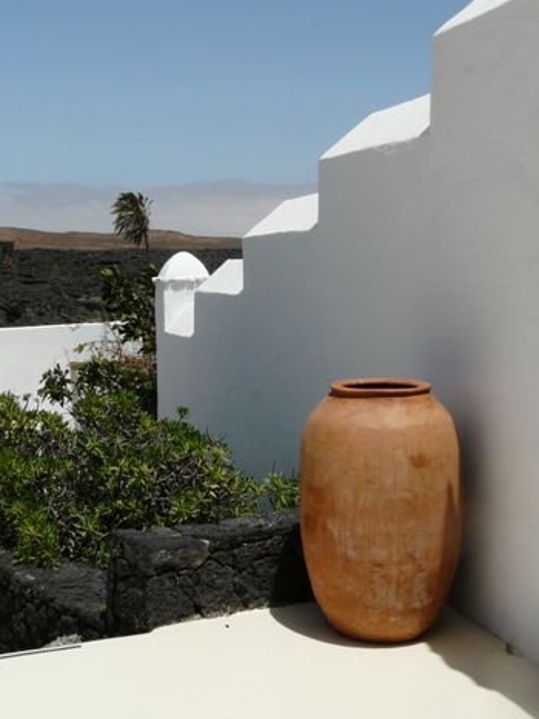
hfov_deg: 29.1
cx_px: 273
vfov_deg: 37.7
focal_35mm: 50
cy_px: 222
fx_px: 1039
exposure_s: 1/400
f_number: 8
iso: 100
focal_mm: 5.7
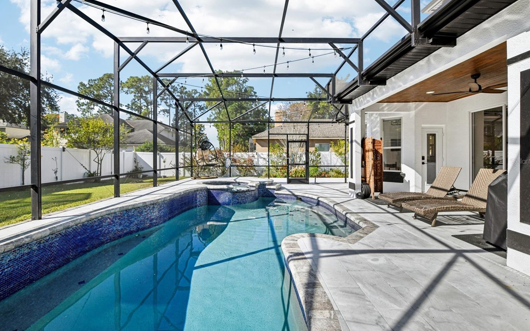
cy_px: 161
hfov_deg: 101.5
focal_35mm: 15
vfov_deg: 74.8
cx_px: 263
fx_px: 217
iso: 400
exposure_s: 1/500
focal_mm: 14
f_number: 8
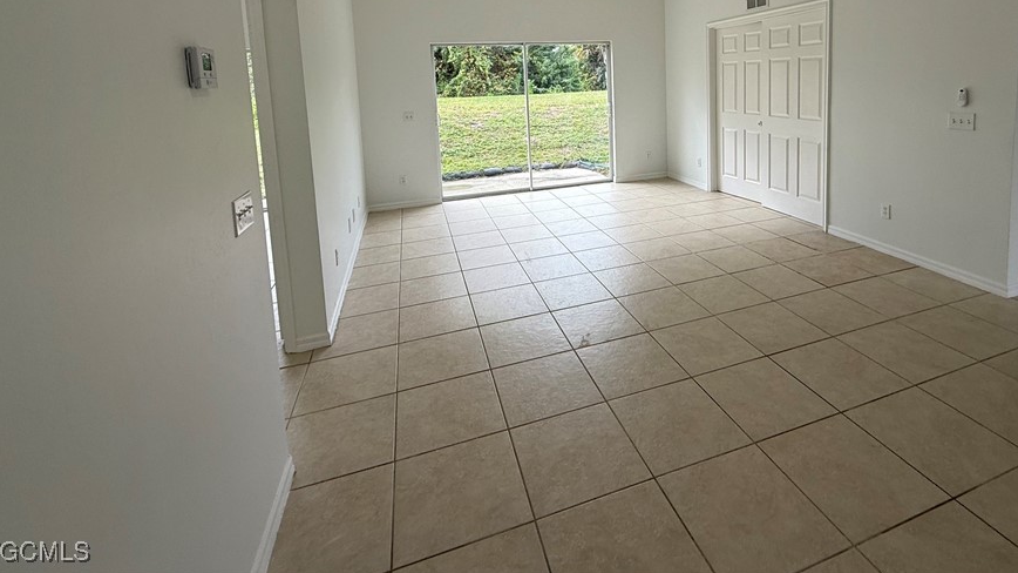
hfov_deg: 92.1
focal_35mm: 18
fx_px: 486
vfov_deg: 57.1
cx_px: 578
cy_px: 127
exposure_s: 1/251
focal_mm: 2.22
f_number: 2.2
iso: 50
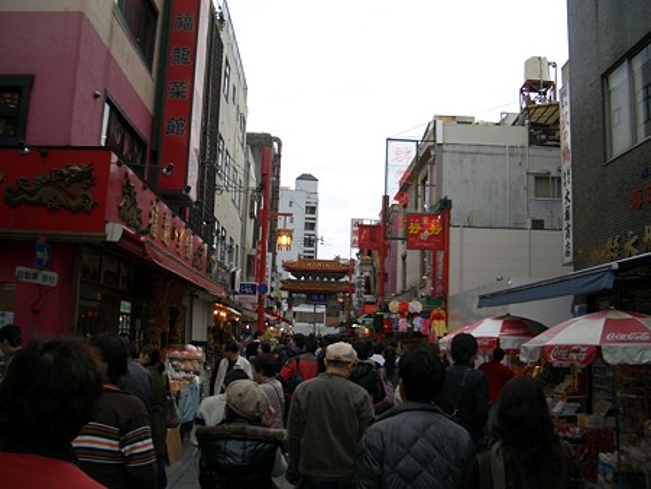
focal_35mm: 35
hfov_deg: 52.6
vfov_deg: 40.7
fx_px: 659
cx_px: 326
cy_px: 244
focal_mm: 5.8
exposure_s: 1/500
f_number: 2.6
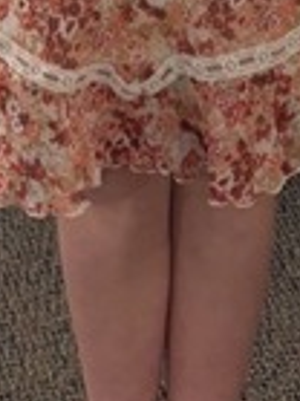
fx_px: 1736
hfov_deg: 9.9
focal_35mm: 150
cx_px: 84
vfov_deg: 10.8
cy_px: -620
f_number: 1.6
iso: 160
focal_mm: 5.96
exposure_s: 1/60
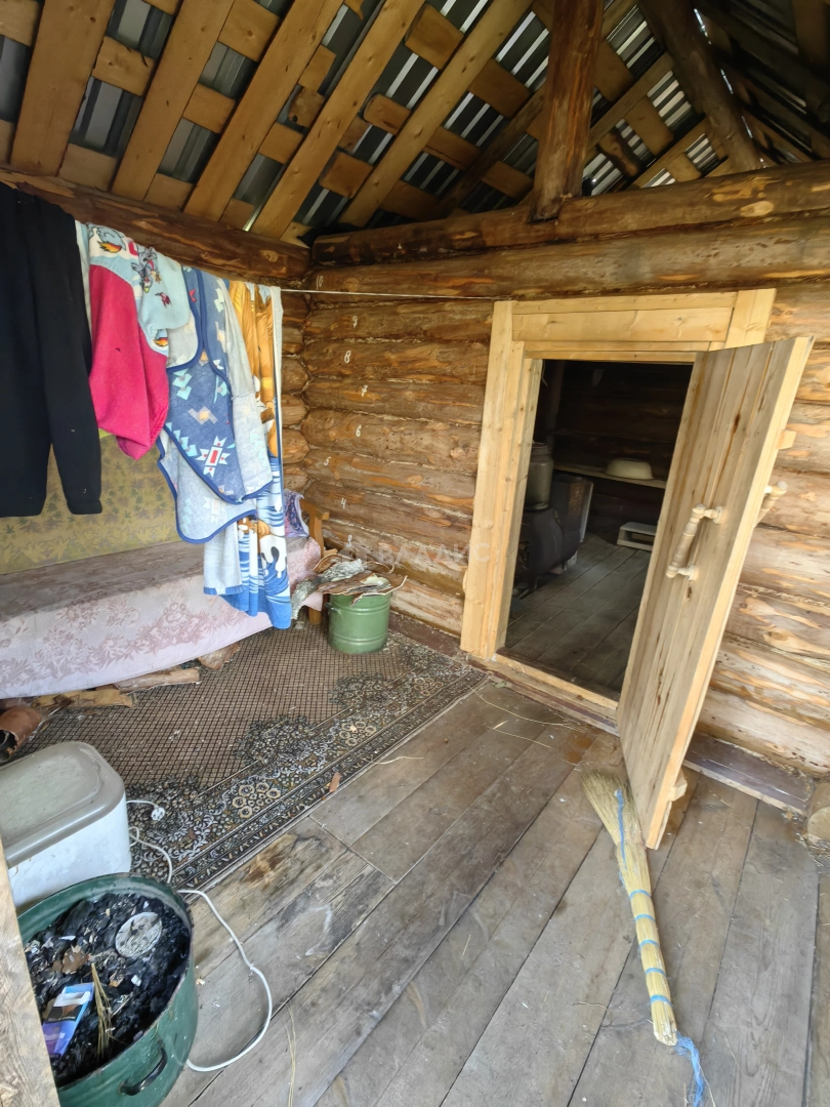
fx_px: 512
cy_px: 554
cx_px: 415
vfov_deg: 94.5
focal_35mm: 16
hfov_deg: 78.1
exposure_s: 1/50
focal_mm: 1.76
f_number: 2.2
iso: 250
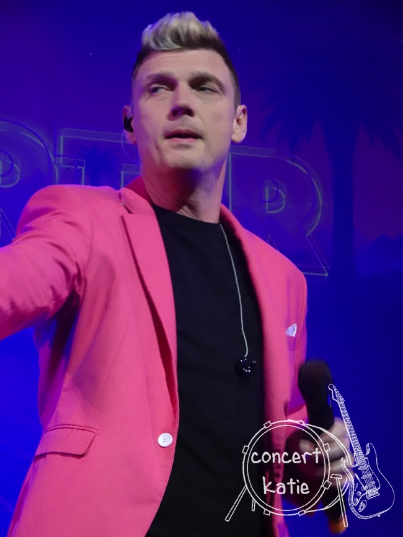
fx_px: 2546
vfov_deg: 12.1
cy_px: 268
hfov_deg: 9.0
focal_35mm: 164
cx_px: 202
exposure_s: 1/100
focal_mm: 26.12
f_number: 5.6
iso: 800
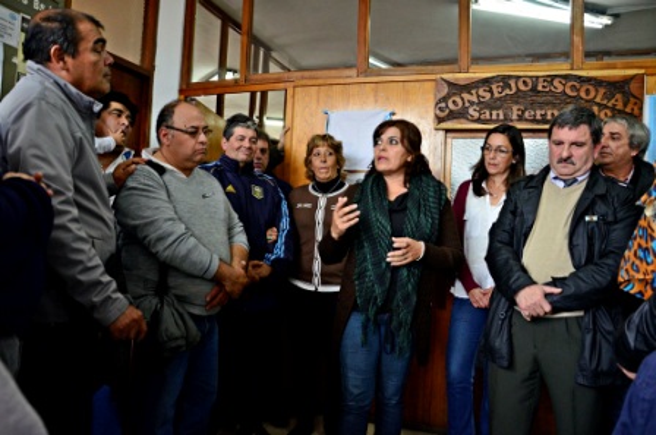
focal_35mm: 27
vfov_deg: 47.8
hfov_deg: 67.5
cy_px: 218
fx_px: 491
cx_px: 328
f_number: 3.5
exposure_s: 1/160
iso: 1250
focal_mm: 18
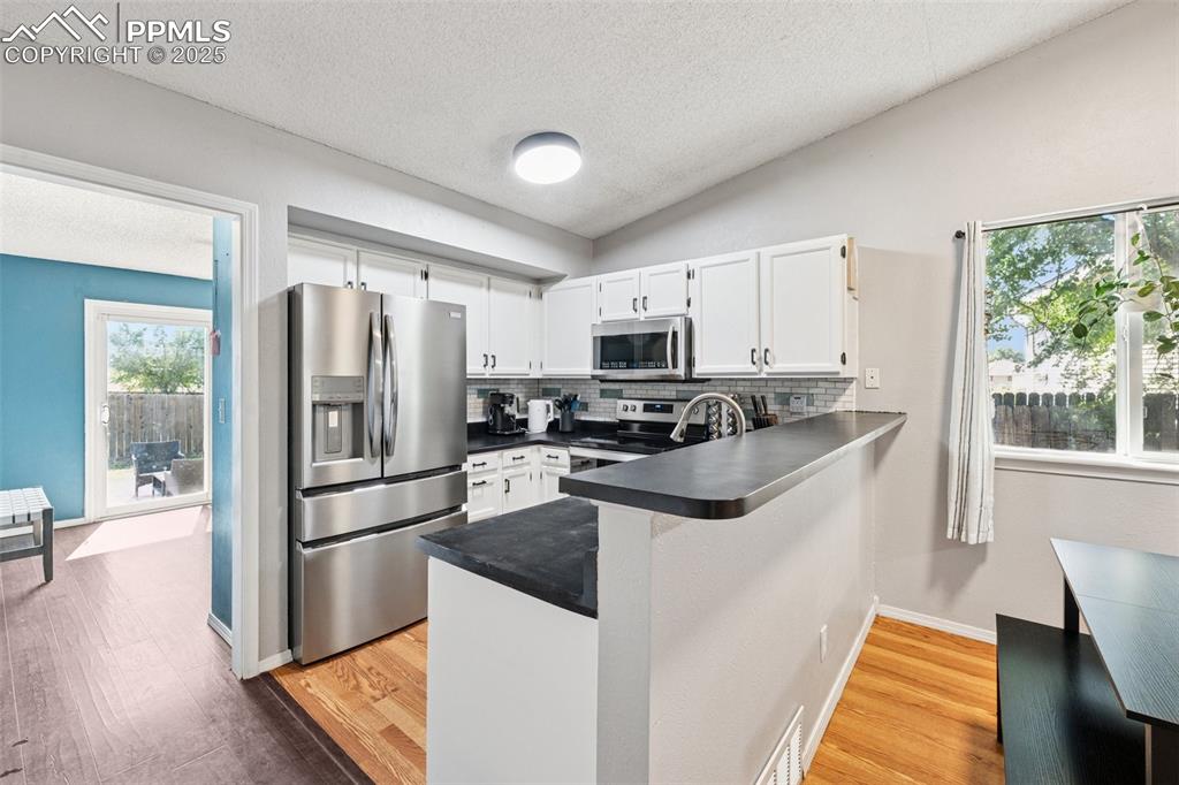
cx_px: 590
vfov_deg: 77.3
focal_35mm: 15
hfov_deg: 100.4
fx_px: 491
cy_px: 392
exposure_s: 1/4
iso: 800
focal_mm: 15
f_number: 11
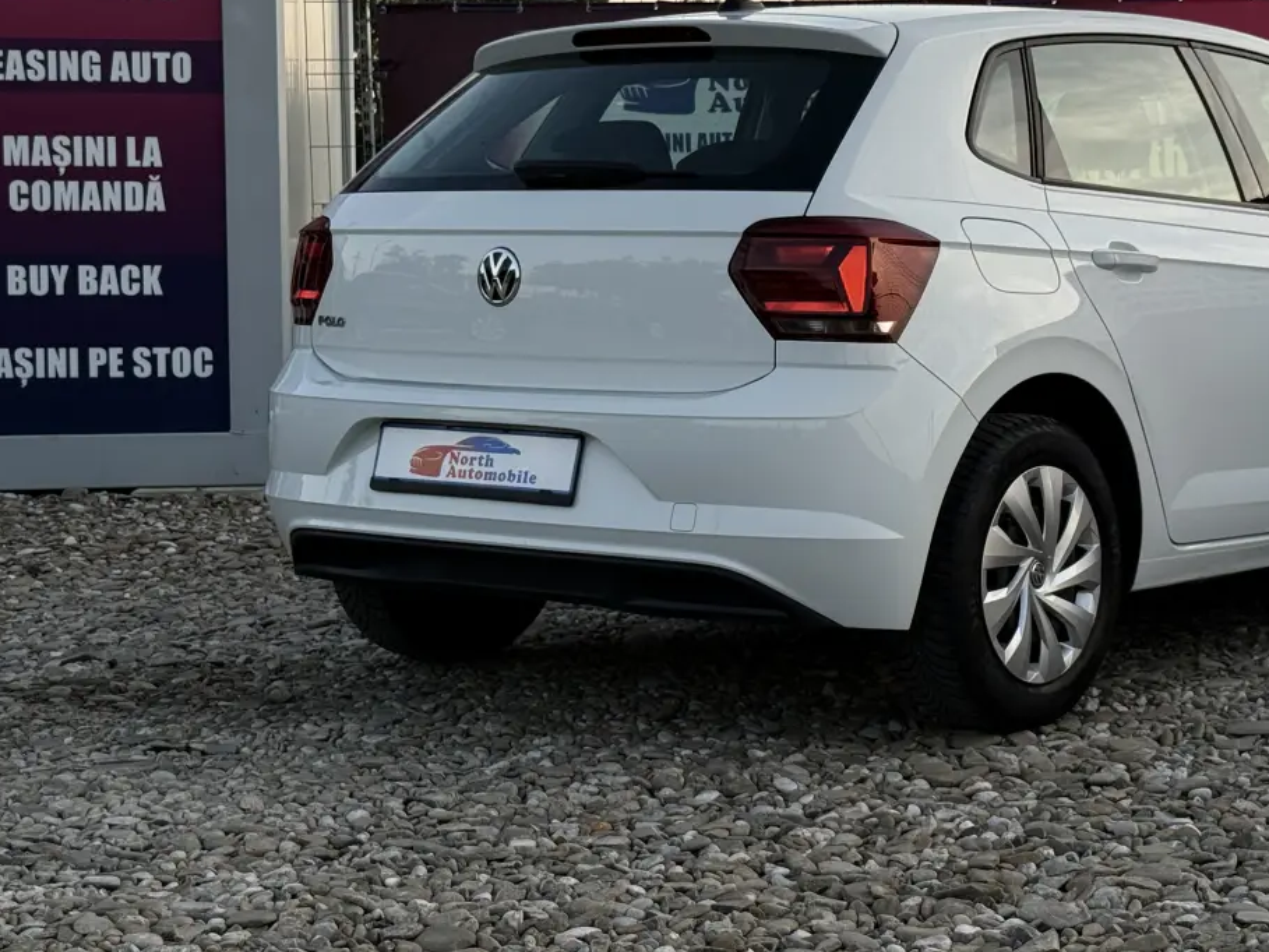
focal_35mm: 76
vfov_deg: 19.4
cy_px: 349
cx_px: 944
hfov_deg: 25.4
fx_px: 2786
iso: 80
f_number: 1.78
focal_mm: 6.76
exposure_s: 1/895
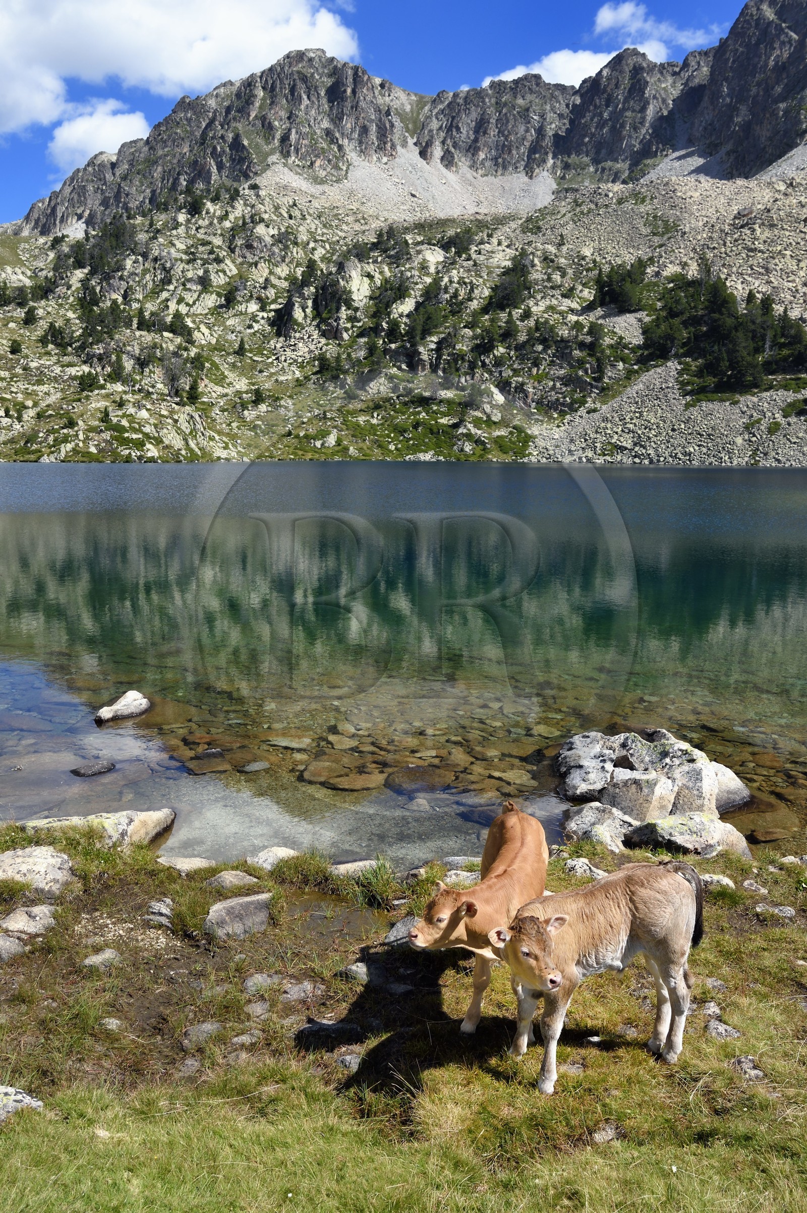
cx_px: 404
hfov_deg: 41.1
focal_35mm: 32
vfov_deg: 58.7
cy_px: 606
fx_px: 1077
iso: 200
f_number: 13
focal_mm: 32
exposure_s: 1/250
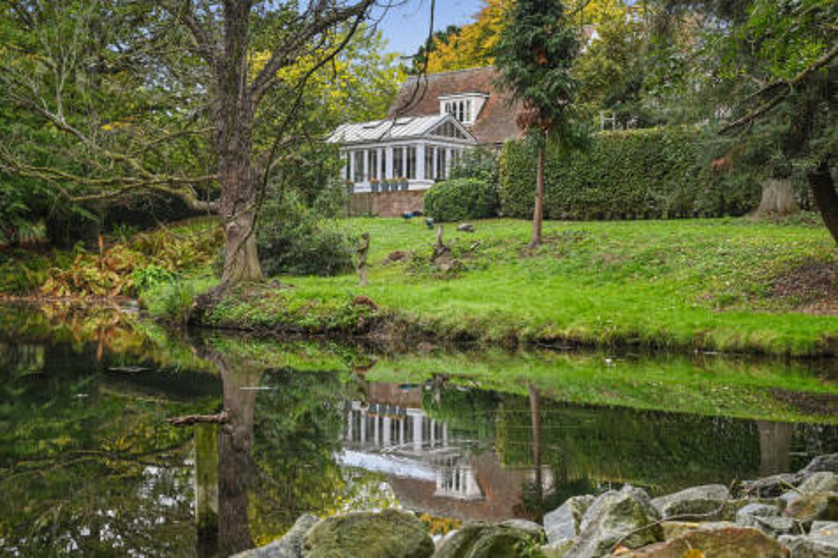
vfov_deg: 27.0
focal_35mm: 50
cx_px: 419
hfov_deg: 39.6
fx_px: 1163
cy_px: 279
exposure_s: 1/60
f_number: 8
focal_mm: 50
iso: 400
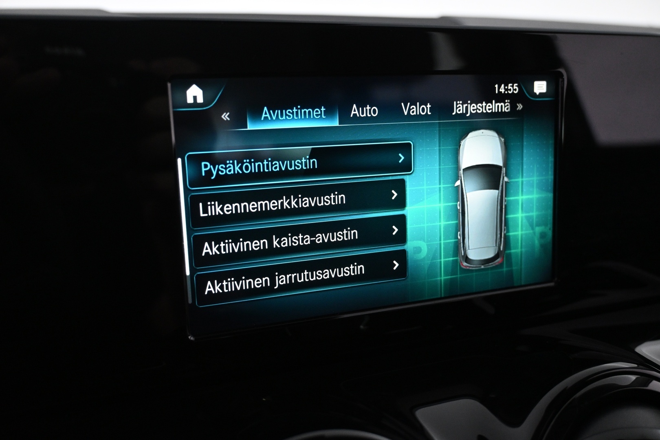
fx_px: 605
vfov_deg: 40.0
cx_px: 330
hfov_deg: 57.2
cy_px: 220
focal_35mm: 33
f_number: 4
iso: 1600
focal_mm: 22
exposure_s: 1/60
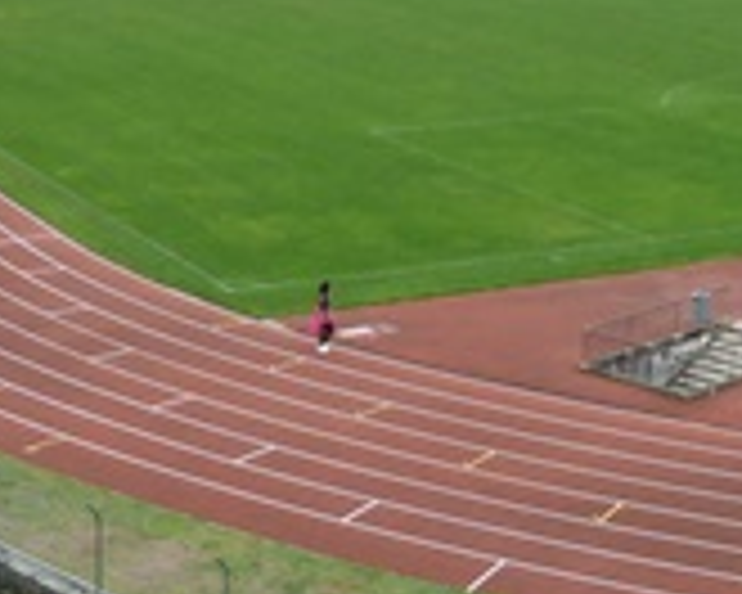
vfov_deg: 17.3
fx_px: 1954
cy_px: 274
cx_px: 166
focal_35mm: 89
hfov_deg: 21.3
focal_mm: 4.1
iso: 80
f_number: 3.3
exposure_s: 1/100
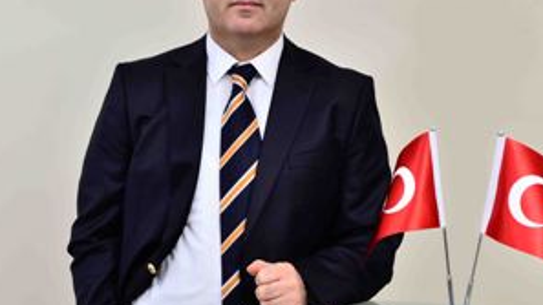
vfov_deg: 15.3
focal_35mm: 79
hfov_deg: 26.7
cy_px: 151
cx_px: 192
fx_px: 1137
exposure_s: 1/125
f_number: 10
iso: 200
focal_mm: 50
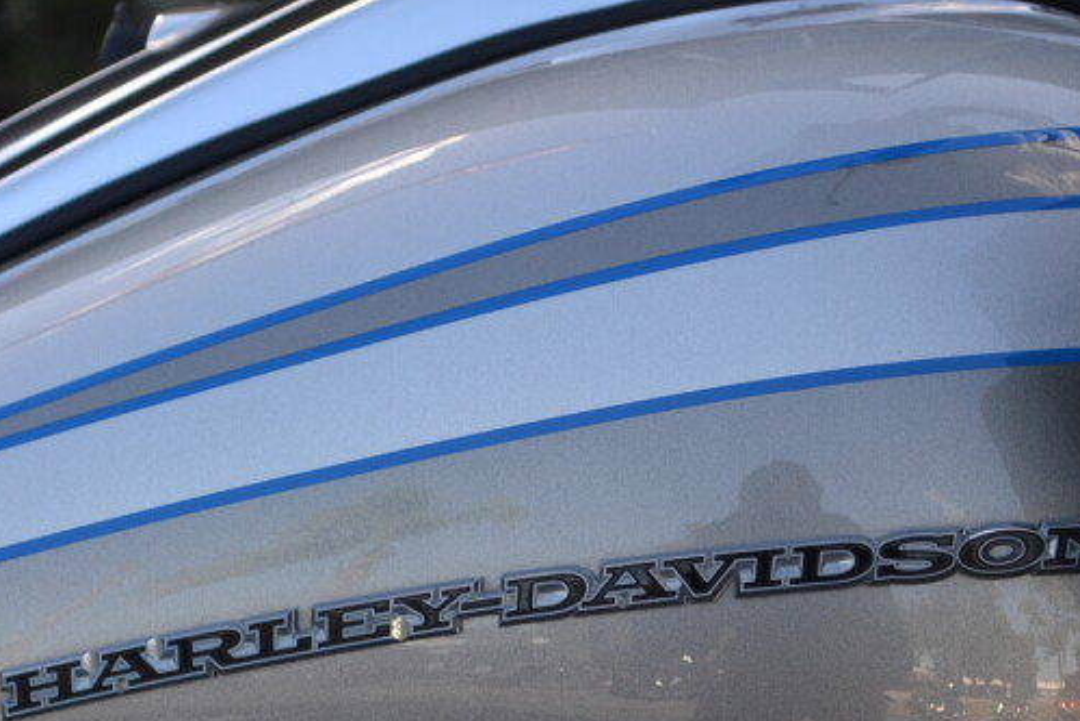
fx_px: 5191
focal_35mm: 173
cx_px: 316
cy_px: 502
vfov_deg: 7.9
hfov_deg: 11.9
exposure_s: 1/125
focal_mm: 48
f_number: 5.6
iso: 110
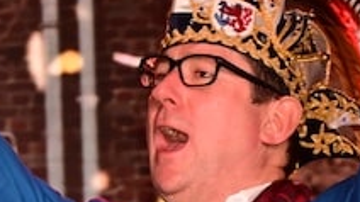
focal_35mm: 455
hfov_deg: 4.7
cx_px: -353
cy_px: 339
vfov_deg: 2.7
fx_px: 4341
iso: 1000
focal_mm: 60
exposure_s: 1/100
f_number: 6.3
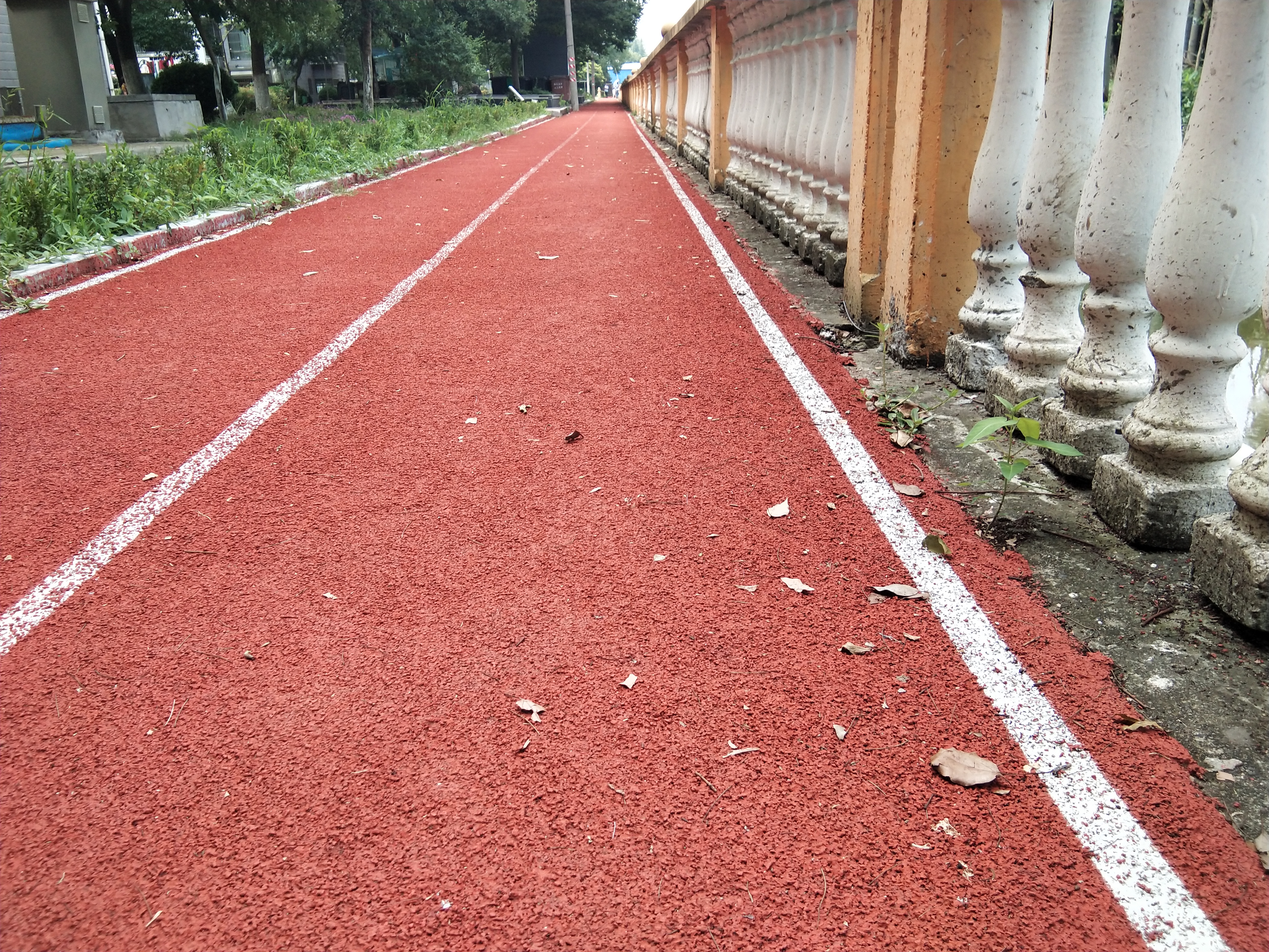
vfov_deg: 45.4
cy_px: 476
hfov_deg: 58.4
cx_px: 634
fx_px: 1136
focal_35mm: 31
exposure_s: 1/153
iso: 50
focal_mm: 3.69
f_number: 2.2
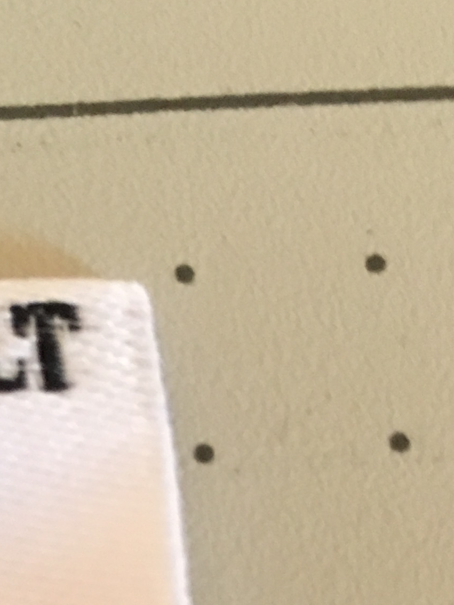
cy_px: 961
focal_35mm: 103
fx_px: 1802
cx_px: -289
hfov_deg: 13.3
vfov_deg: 16.9
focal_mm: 4.15
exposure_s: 1/10
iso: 100
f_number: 2.2
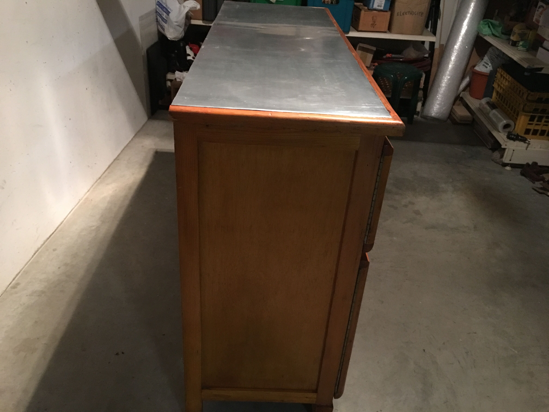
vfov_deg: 48.2
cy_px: 206
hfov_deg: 61.7
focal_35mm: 29
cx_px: 274
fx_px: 460
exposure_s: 1/8
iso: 160
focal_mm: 4.15
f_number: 2.2
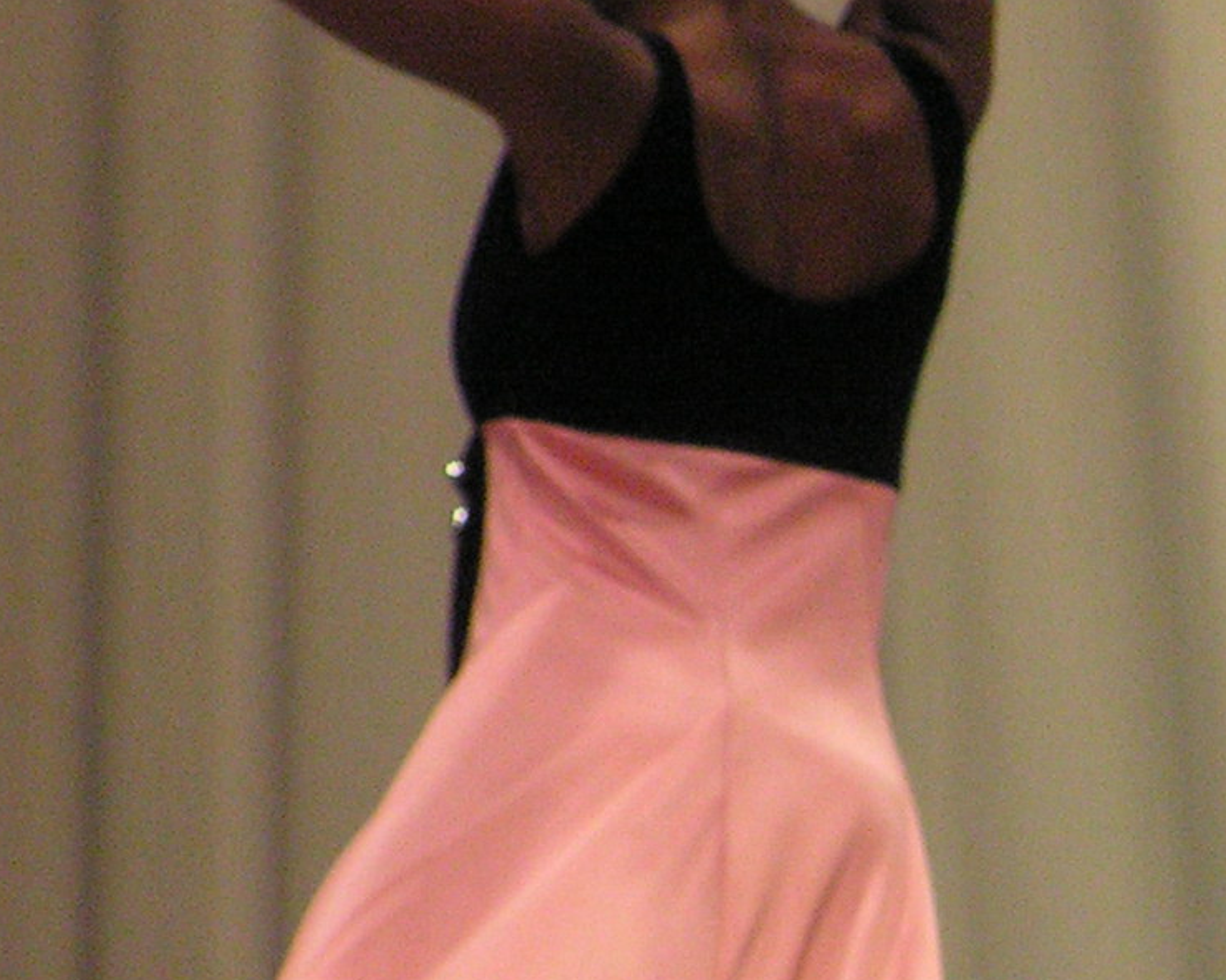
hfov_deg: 2.8
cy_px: 957
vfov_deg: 2.3
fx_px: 24891
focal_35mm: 686
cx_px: 1692
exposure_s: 1/100
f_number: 3.2
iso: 200
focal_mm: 38.1
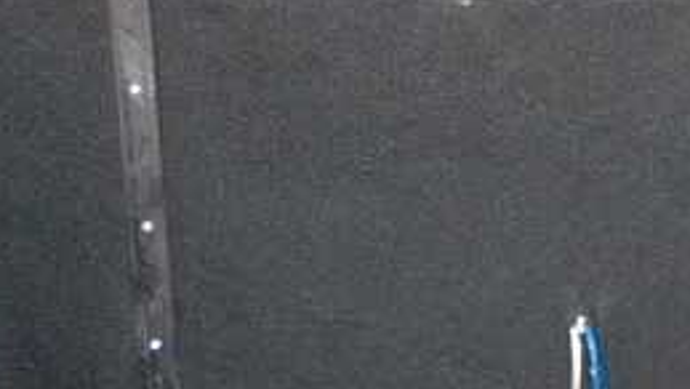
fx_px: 1849
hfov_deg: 21.0
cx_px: 525
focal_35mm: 101
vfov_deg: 11.8
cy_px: 469
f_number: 4
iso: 400
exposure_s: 1/60
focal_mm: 26
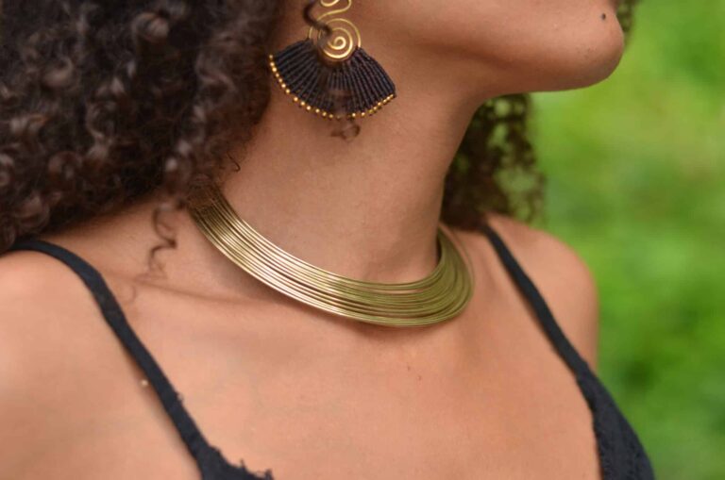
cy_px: 240
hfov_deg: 27.0
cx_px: 362
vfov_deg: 18.1
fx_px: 1508
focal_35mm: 75
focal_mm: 50
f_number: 2.5
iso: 100
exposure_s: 1/250
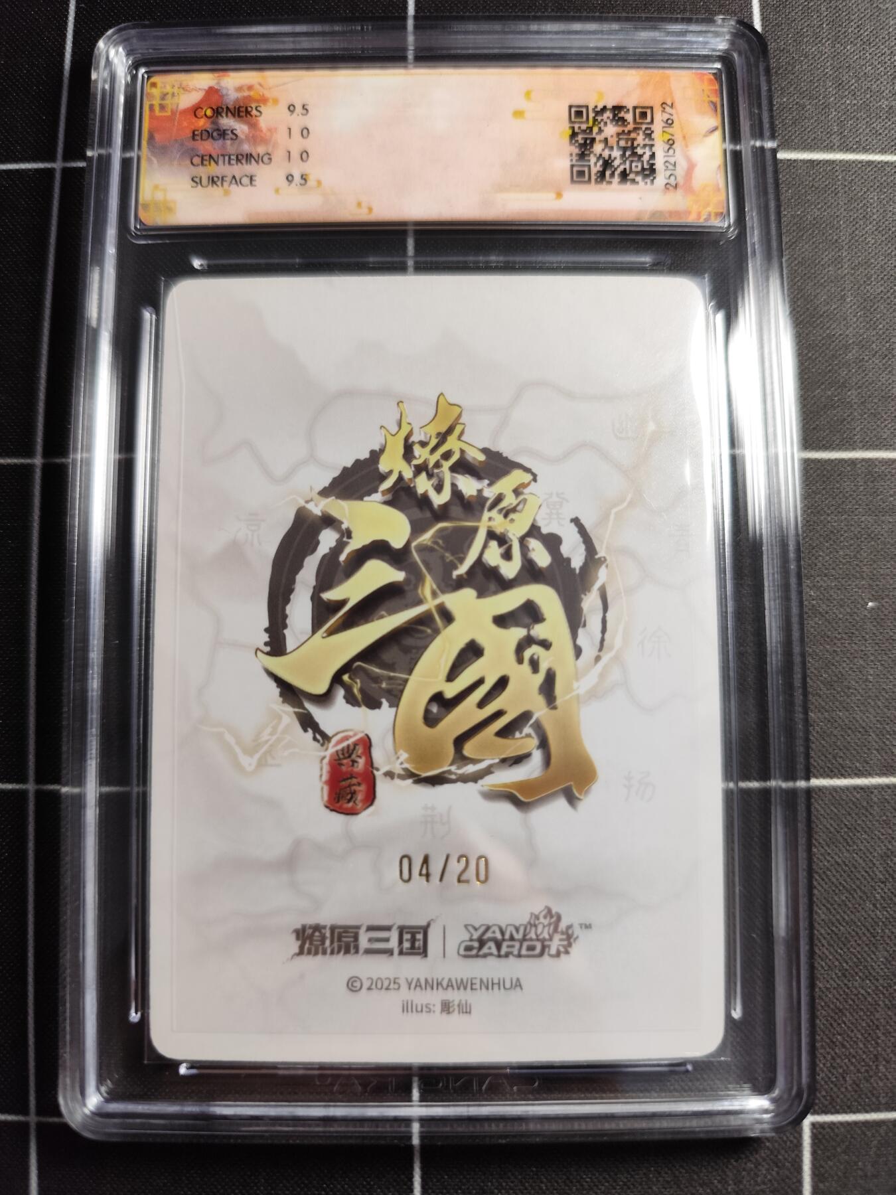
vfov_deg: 73.9
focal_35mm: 23
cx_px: 448
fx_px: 794
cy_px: 598
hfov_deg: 58.9
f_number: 1.65
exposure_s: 1/100
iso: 640
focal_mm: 6.14
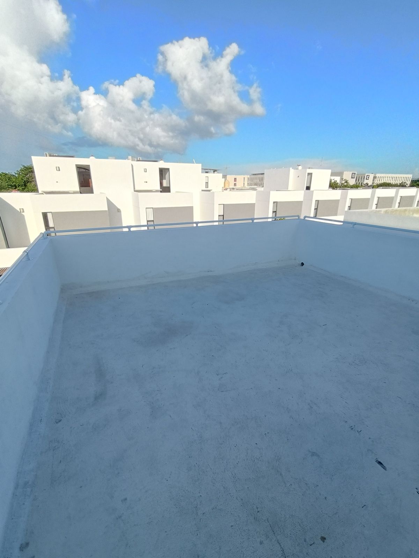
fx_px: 258
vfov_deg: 94.5
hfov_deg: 78.1
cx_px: 210
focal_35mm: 16
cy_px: 279
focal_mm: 1.68
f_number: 2.2
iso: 64
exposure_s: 1/420
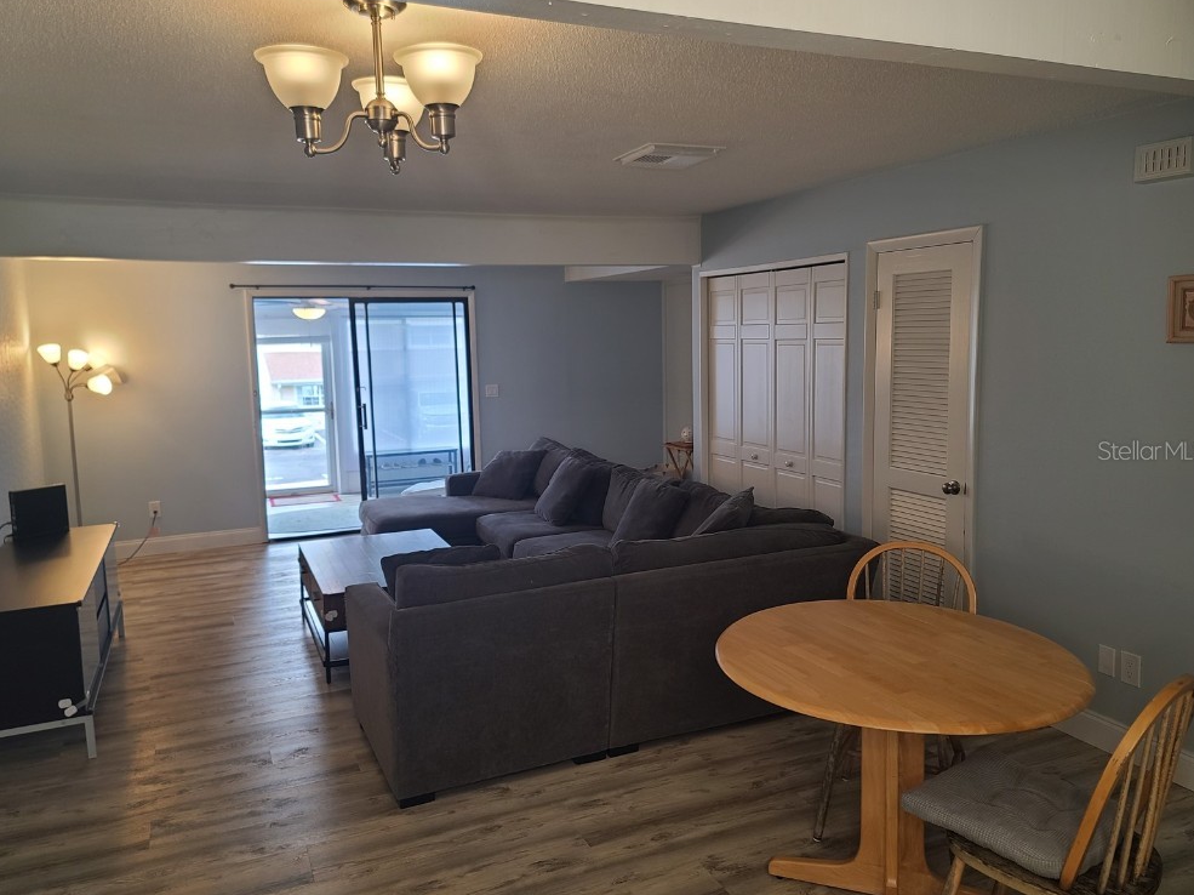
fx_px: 896
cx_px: 592
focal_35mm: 26
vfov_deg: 53.0
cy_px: 450
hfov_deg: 67.3
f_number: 1.8
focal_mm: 7
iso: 64
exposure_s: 1/60
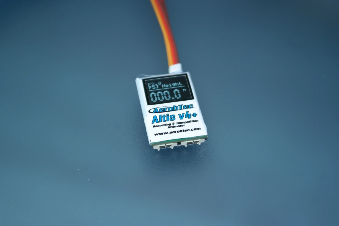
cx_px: 170
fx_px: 725
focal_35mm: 77
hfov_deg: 26.3
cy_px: 113
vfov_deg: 17.7
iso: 400
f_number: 5.6
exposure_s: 1/80
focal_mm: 50
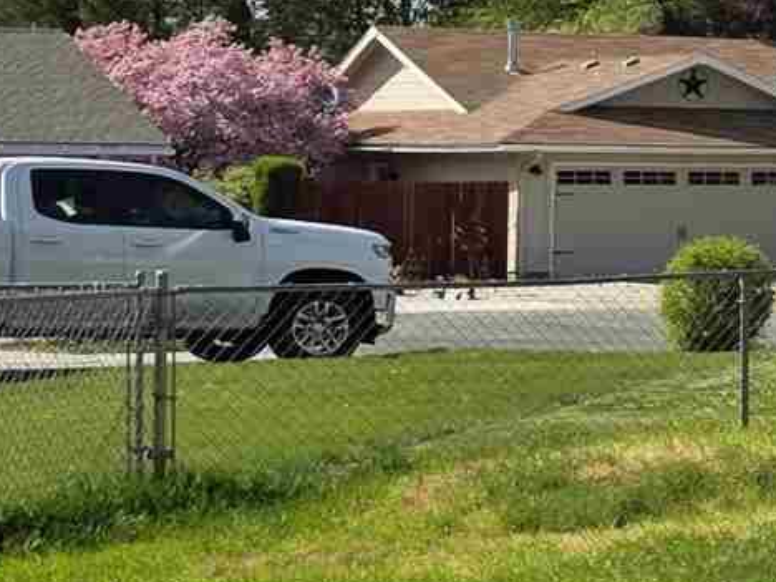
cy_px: 128
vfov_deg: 9.8
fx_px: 3385
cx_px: 2099
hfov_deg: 10.5
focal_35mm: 151
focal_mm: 6.3
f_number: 1.7
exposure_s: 1/5017
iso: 80
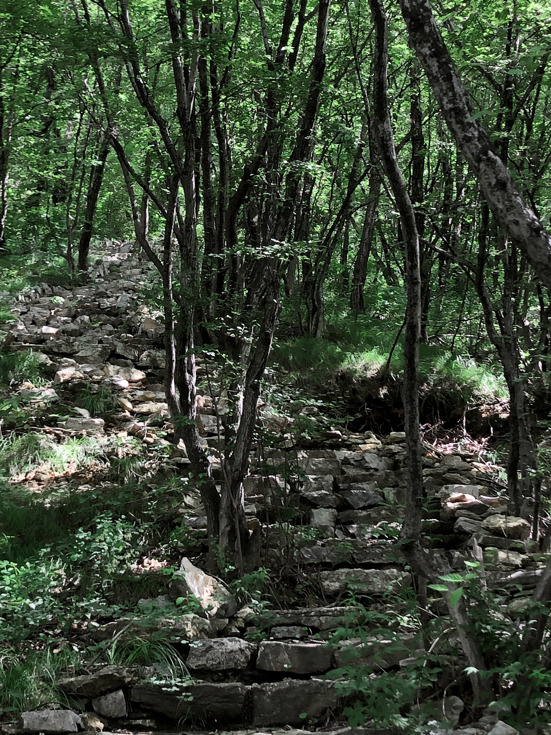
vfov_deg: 28.0
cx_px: 169
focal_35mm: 69
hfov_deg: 21.2
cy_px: 259
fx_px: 1464
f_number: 1.8
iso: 40
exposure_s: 1/120
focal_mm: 4
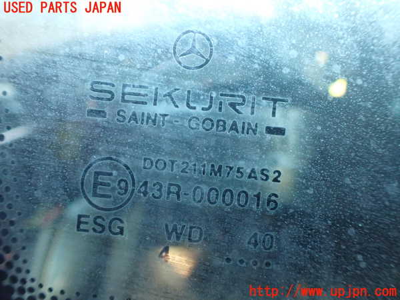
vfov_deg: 46.8
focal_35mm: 30
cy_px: 150
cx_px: 200
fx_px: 347
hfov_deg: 60.0
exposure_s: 1/100
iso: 800
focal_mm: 5.4
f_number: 2.3
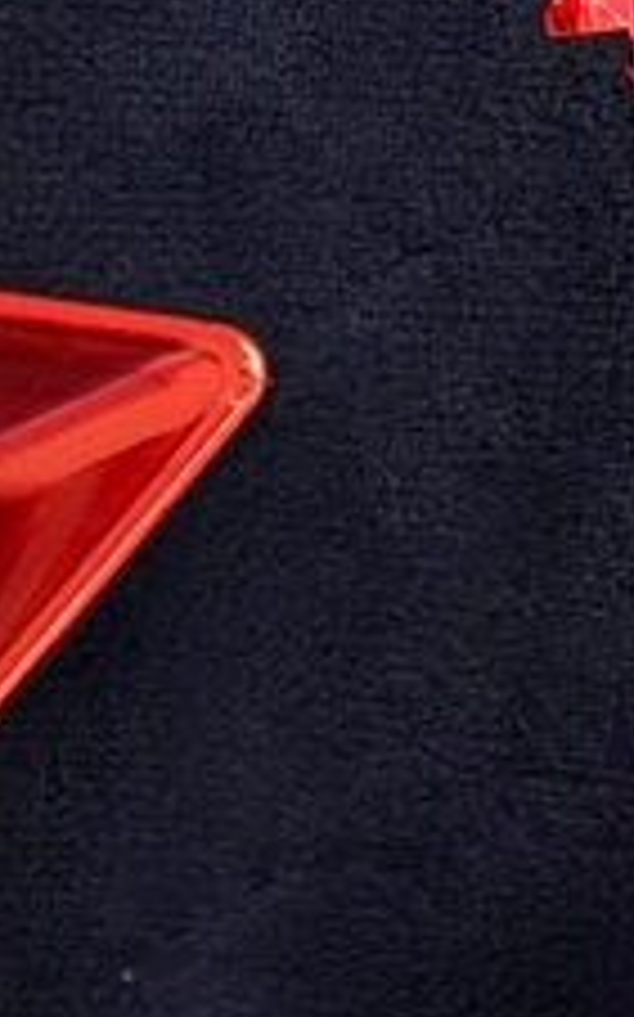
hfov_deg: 4.8
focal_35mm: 270
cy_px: 1017
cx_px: -647
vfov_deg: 7.7
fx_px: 7474
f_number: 1.78
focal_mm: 6.76
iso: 320
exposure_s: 1/40
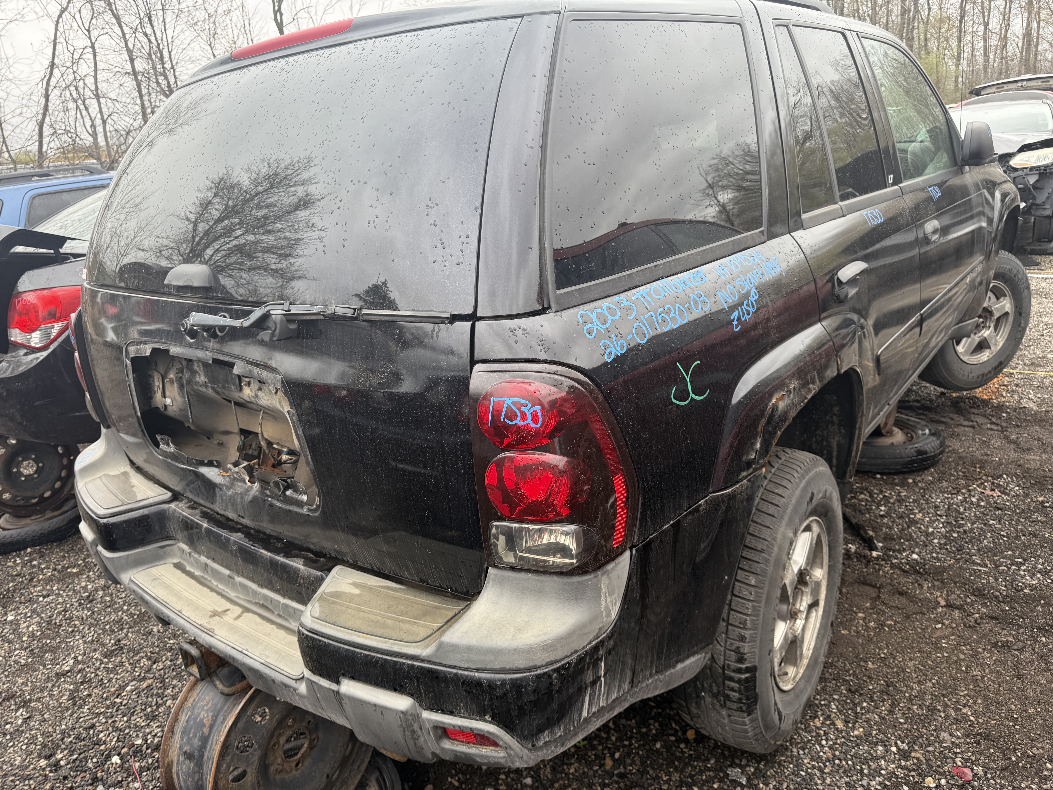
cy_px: 395
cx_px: 526
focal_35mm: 24
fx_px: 730
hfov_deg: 71.6
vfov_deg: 56.8
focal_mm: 6.76
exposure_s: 1/453
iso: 80
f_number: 1.78
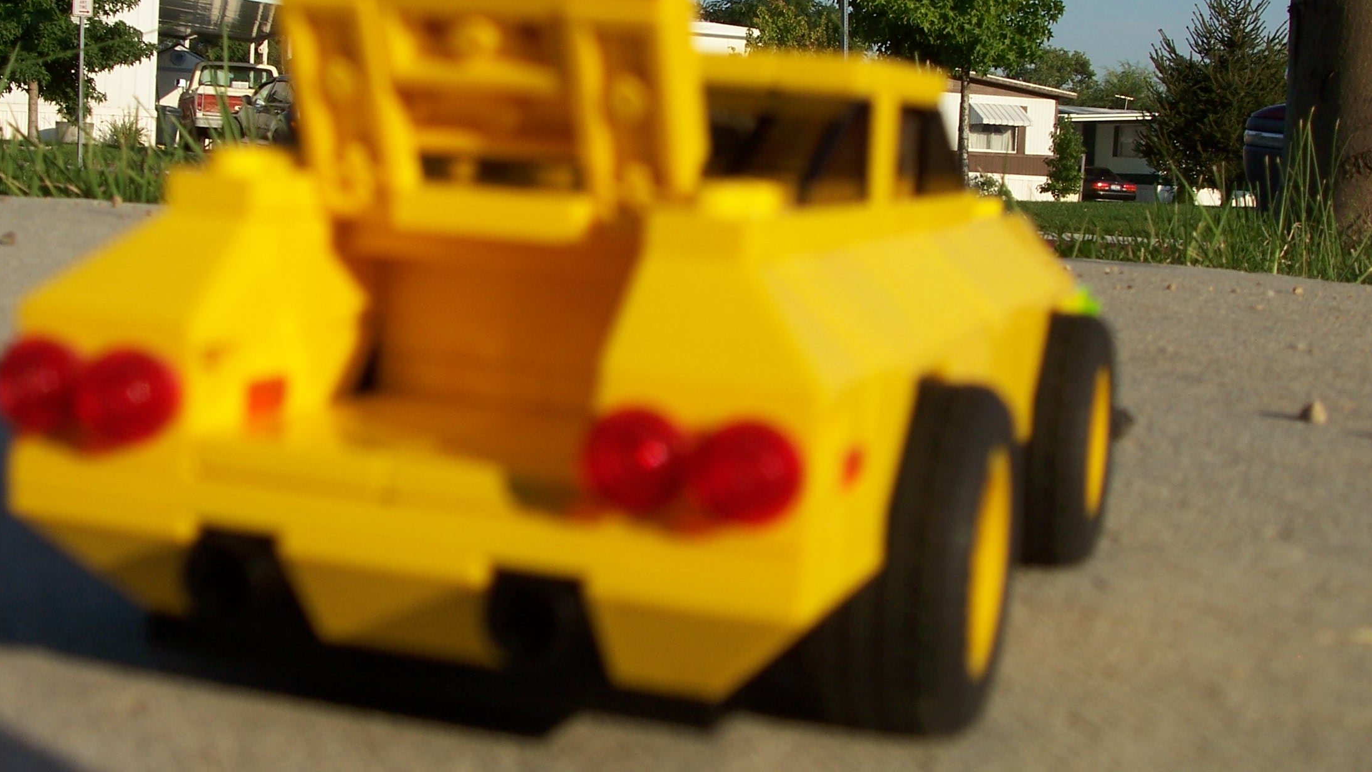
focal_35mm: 57
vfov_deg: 21.0
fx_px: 2074
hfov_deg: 36.6
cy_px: 279
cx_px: 655
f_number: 4.8
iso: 80
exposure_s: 1/750
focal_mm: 8.6
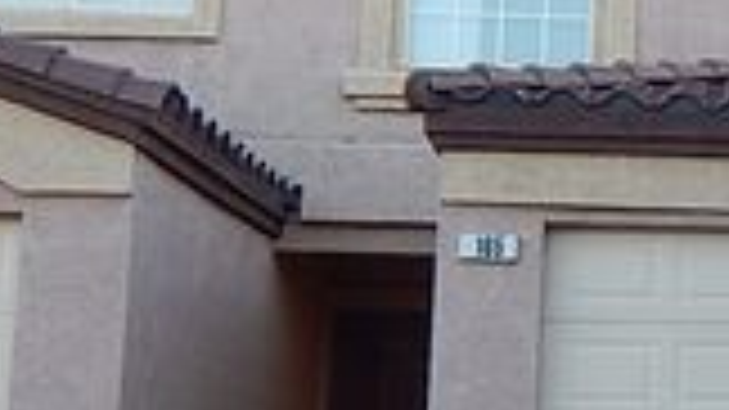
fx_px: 2010
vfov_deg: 11.6
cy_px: 214
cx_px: 1066
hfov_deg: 18.4
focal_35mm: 104
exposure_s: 1/125
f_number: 3.2
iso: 125
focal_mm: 5.6
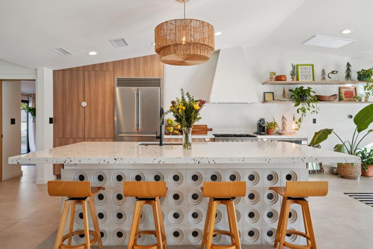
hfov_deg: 78.6
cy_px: 124
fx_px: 228
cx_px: 186
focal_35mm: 22
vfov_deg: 57.2
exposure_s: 1/30
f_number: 8
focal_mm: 22
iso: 320
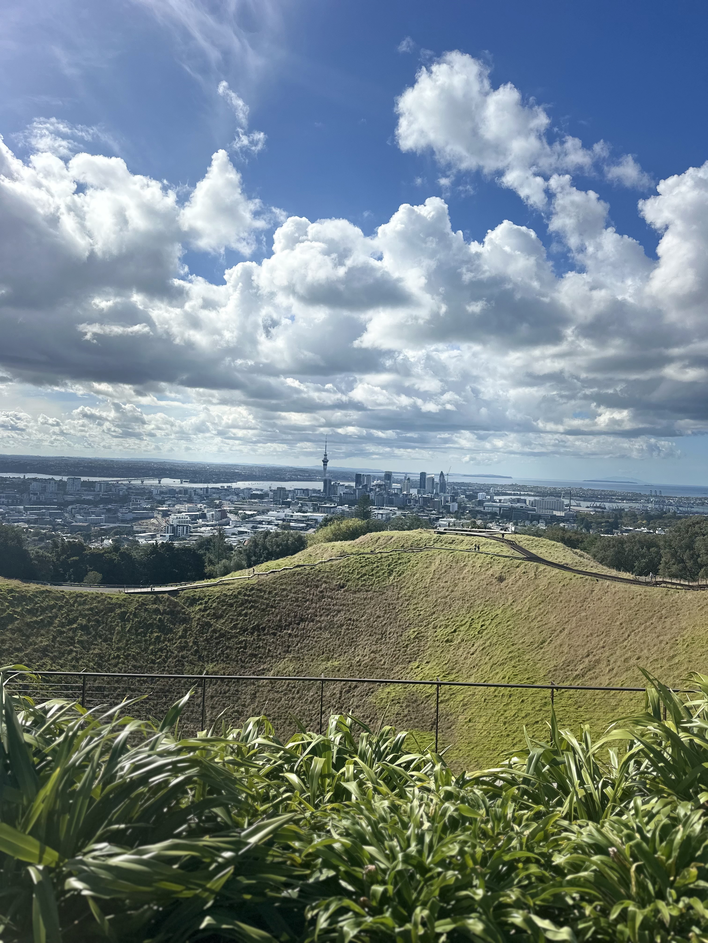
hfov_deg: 56.8
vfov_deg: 71.6
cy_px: 472
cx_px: 354
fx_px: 654
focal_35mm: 24
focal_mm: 6.86
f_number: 1.78
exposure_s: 1/10753
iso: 80
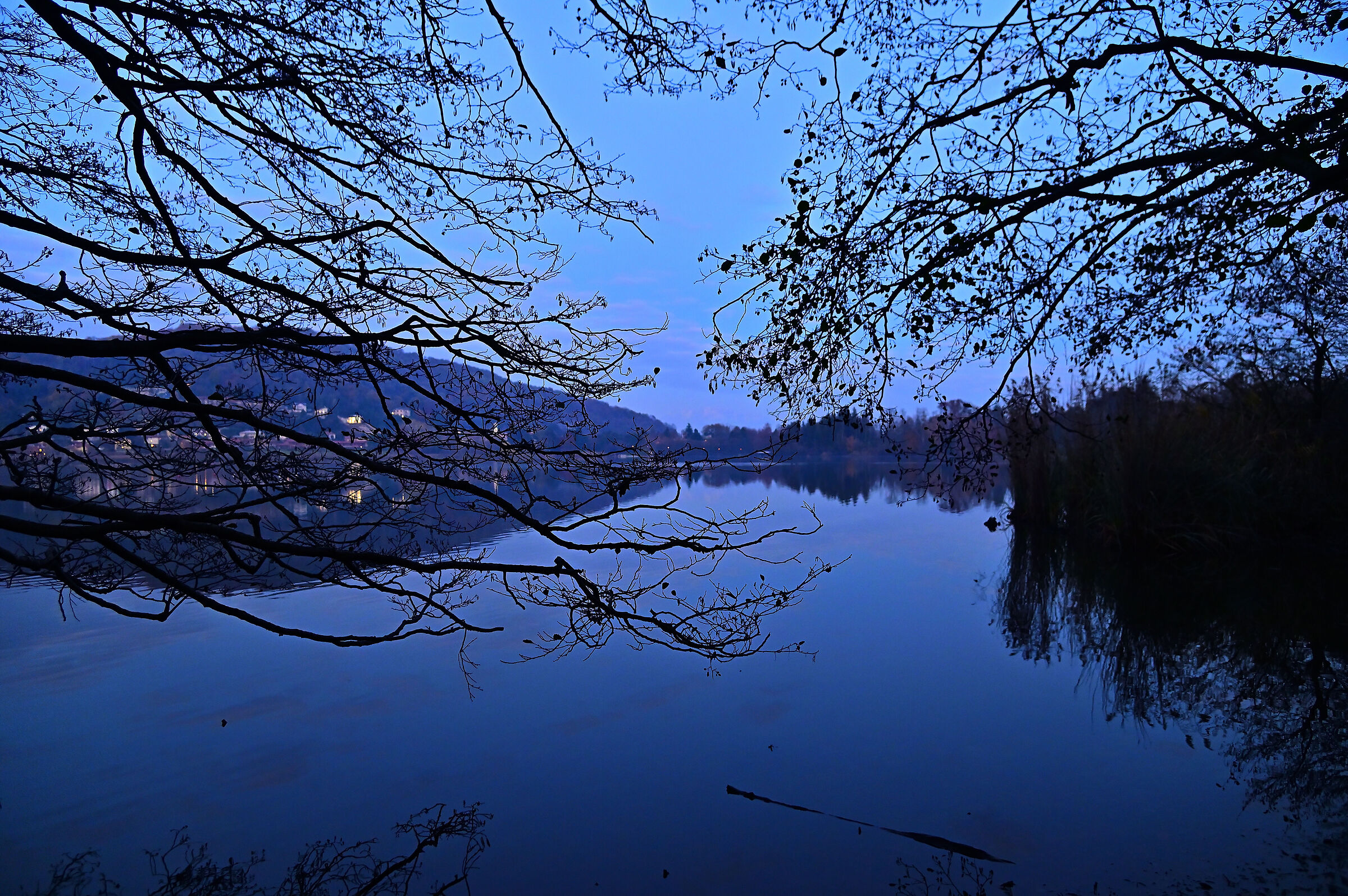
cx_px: 674
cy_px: 448
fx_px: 898
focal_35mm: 24
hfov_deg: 73.8
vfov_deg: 53.1
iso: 1600
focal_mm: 24
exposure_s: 1/40
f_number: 4
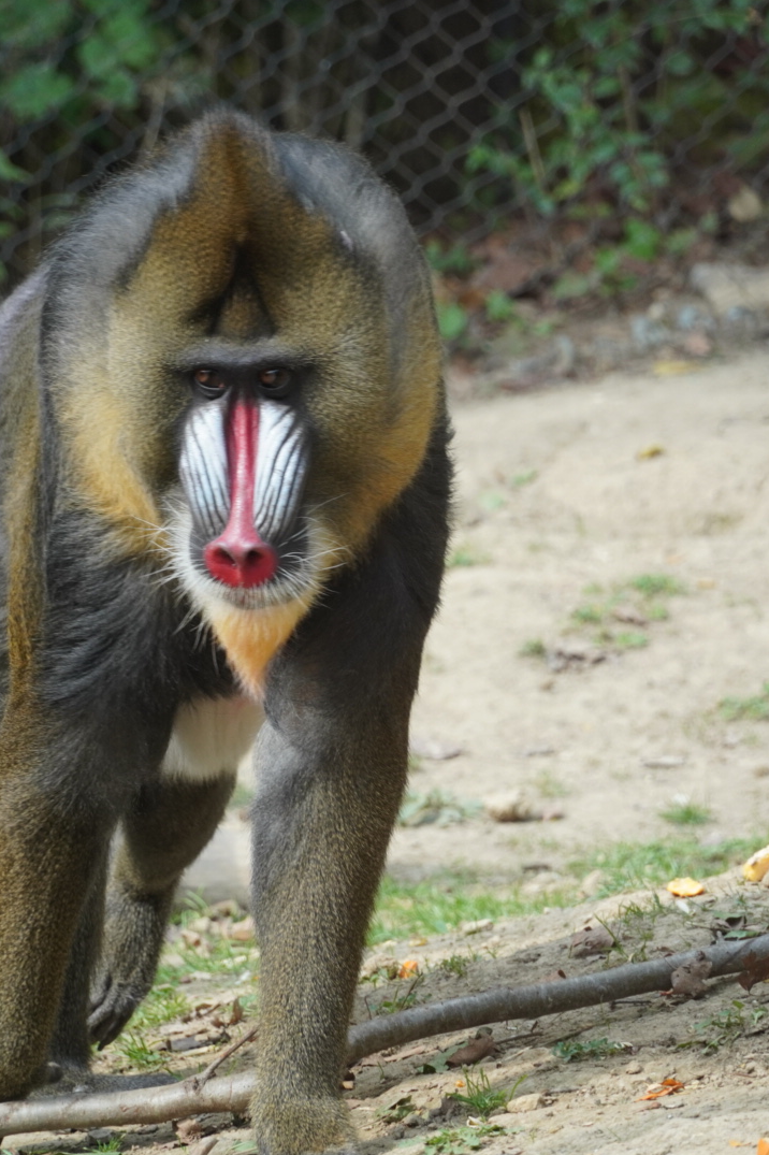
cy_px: 579
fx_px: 9770
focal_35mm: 305
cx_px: 118
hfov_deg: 4.5
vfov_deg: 6.8
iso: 500
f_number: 5.6
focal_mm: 135
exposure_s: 1/250
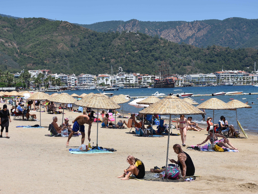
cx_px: 122
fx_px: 514
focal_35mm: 69
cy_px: 96
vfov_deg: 21.3
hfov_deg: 28.2
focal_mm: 42
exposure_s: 1/500
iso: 140
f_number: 8
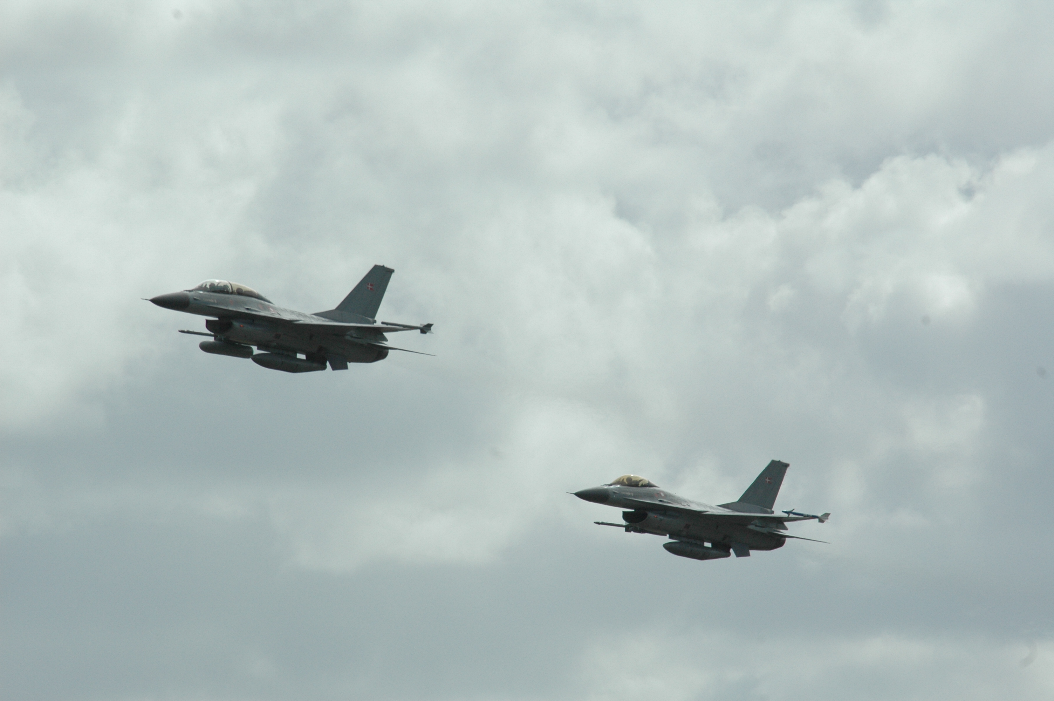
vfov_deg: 2.5
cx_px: 527
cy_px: 350
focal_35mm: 540
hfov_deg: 3.8
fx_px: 15796
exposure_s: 1/1250
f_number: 11
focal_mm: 360
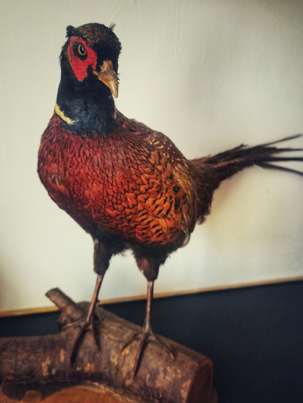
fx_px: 338
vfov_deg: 61.7
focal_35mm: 29
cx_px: 152
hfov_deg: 48.2
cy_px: 202
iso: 160
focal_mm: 5.58
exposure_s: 1/50
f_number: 1.8
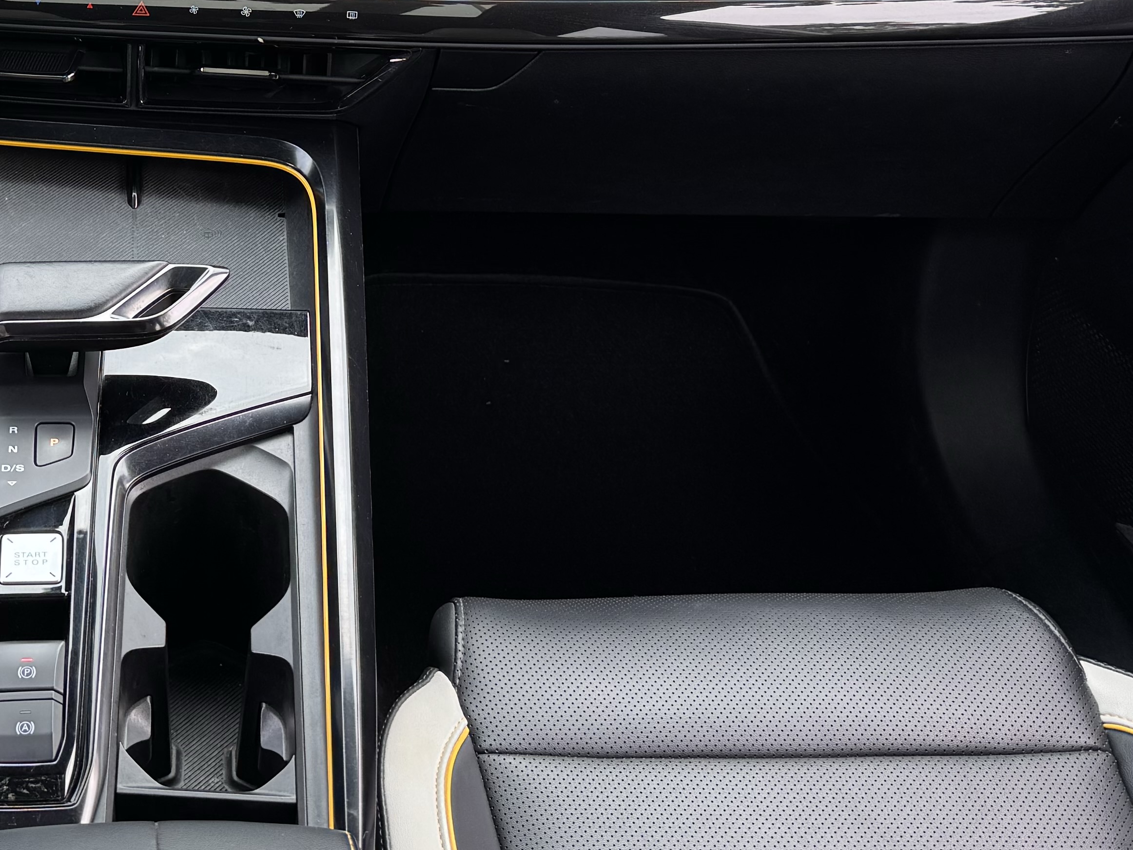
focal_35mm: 59
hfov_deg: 31.3
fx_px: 1931
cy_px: -22
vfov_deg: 23.6
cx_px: 137
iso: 50
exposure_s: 1/122
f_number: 1.78
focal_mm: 6.76
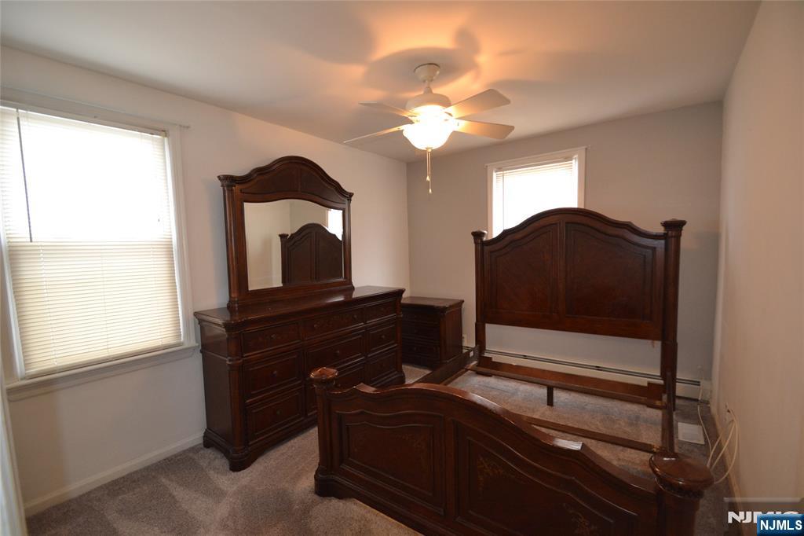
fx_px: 335
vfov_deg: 77.3
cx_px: 402
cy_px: 268
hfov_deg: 100.4
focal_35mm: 15
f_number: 3.5
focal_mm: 10
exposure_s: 1/60
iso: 1100
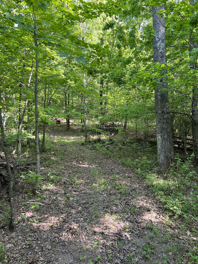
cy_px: 132
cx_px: 99
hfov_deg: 53.1
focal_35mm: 26
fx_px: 198
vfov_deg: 67.3
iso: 64
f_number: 1.5
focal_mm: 5.7
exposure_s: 1/121
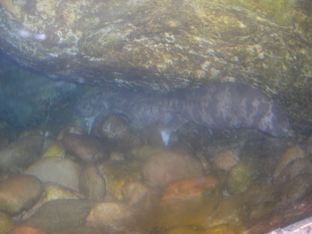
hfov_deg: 49.0
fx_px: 343
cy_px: 117
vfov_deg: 37.7
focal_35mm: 38
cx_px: 156
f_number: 2.8
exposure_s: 1/60.1
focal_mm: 7.8
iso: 140
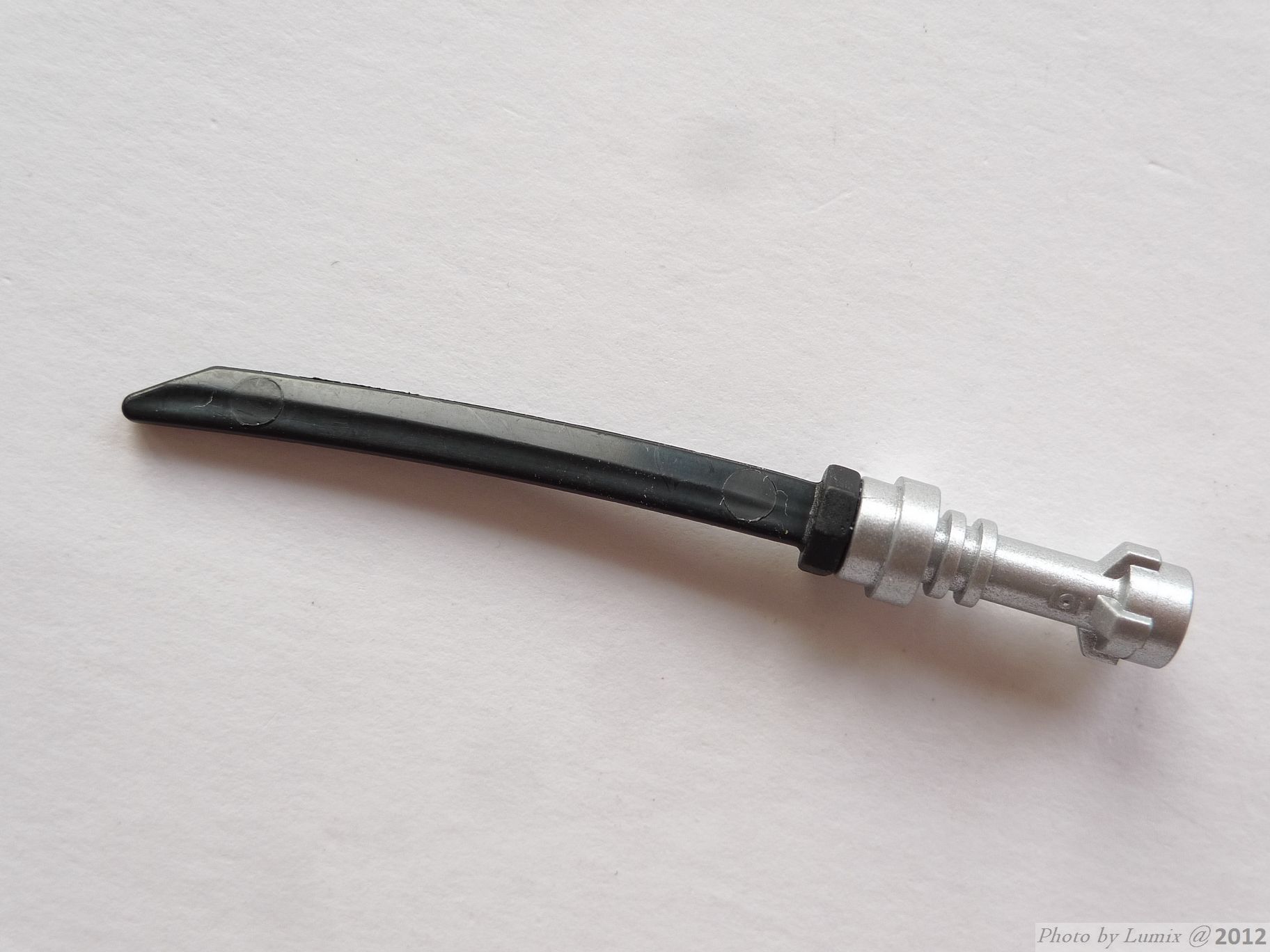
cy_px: 476
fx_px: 1504
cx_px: 635
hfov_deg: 45.8
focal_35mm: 41
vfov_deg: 35.1
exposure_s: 1/30
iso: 80
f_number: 3.5
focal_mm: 8.8
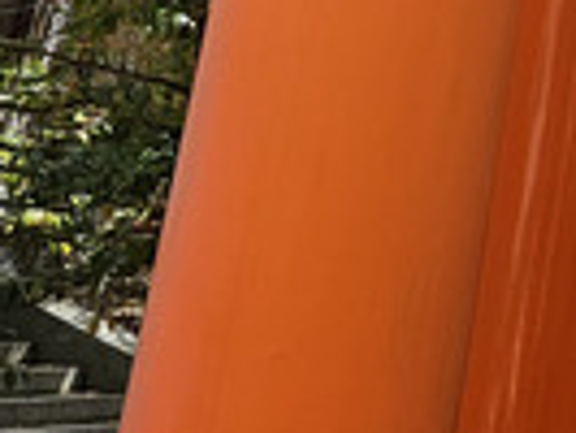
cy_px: -559
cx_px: 1308
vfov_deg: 9.7
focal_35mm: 138
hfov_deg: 12.0
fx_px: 2298
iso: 20
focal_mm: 6.3
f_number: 1.7
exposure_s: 1/421
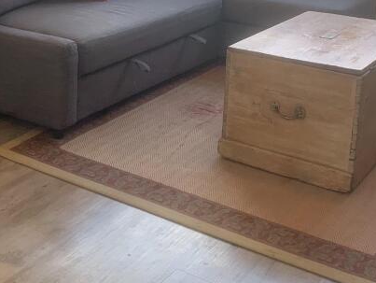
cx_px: 58
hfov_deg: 28.5
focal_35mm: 66
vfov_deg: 21.5
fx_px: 718
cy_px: -1
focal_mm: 4.25
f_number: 1.8
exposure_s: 1/100
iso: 40
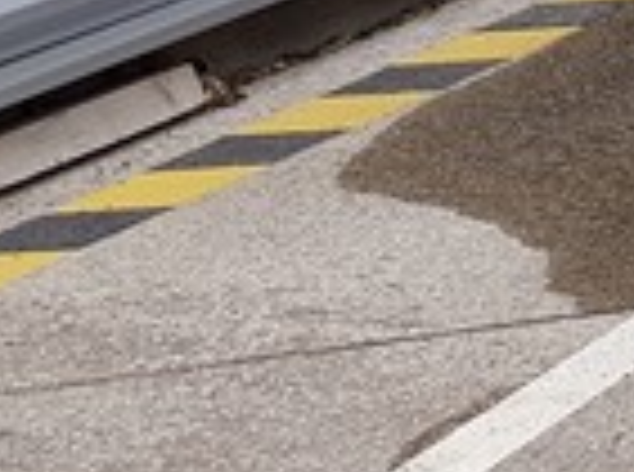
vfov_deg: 9.9
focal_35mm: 148
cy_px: 63
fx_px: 2704
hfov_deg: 11.3
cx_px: 1497
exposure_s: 1/459
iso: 40
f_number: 1.7
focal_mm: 4.2
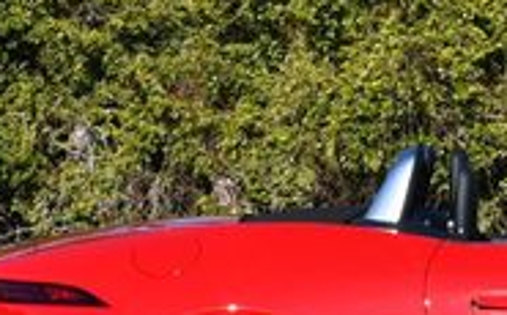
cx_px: 666
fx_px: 4098
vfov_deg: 4.4
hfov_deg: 7.0
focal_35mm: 297
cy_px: 123
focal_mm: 42
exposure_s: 1/250
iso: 100
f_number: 8
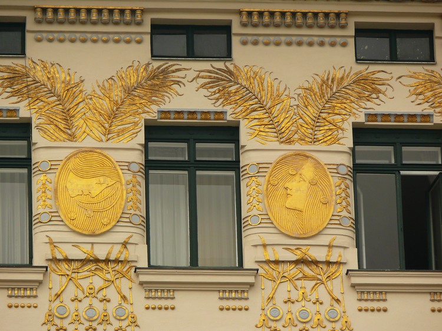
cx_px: 221
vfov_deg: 4.9
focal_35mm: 305
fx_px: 3893
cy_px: 166
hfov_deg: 6.5
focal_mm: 64.5
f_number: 4
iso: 100
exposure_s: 1/160
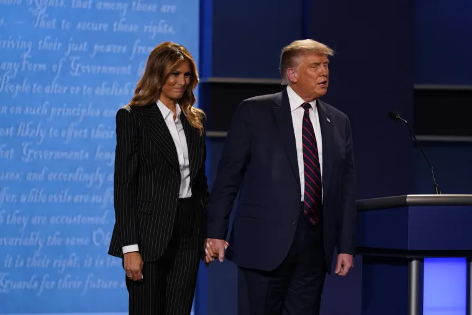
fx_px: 2623
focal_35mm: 200
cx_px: 236
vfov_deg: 6.9
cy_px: 158
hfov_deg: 10.3
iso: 3200
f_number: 4
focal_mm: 200
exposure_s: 1/250
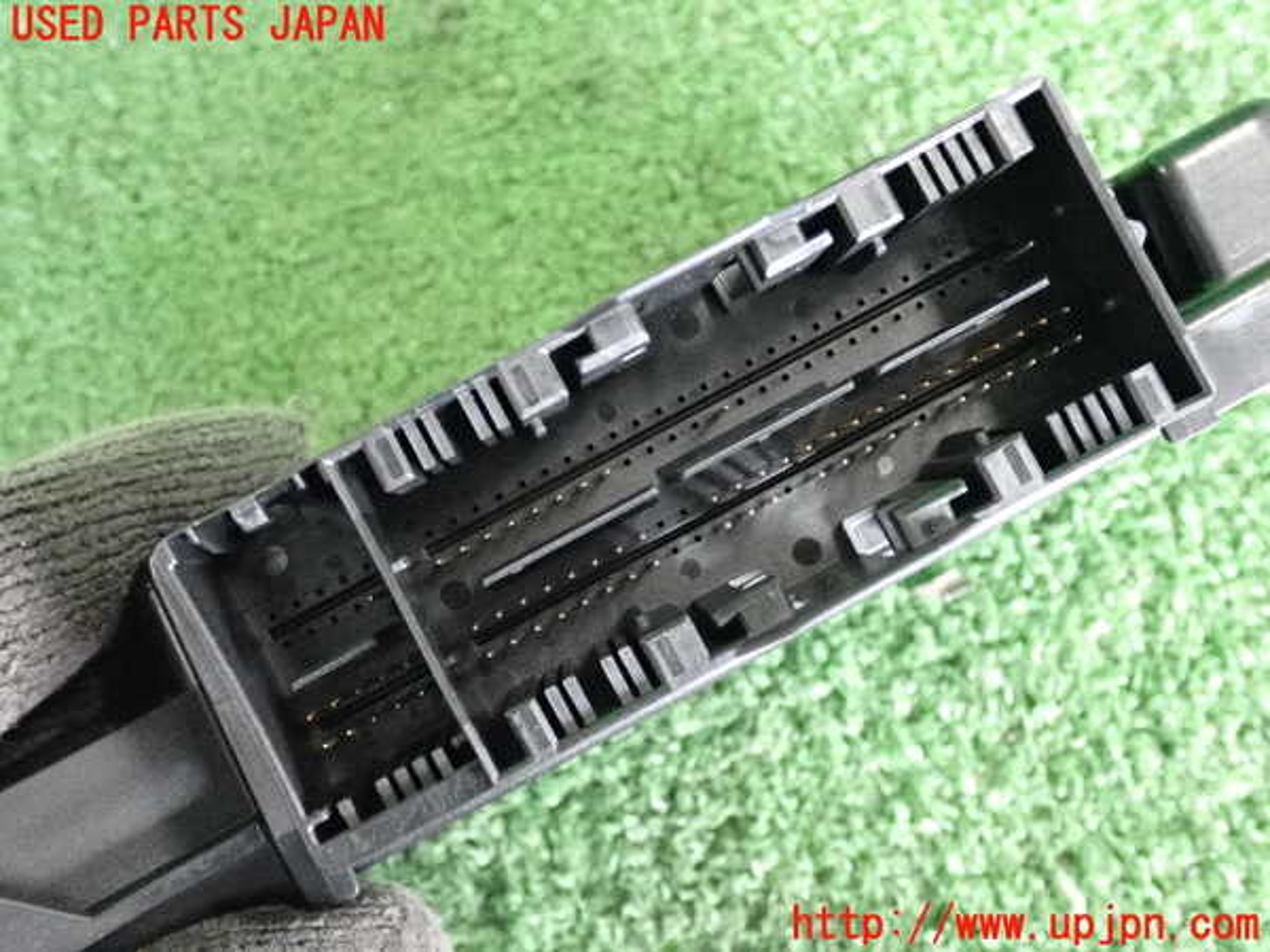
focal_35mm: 41
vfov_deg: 35.1
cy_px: 476
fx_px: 1504
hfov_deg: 45.8
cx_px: 635
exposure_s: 1/125
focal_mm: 7.31
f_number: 2.8
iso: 4000
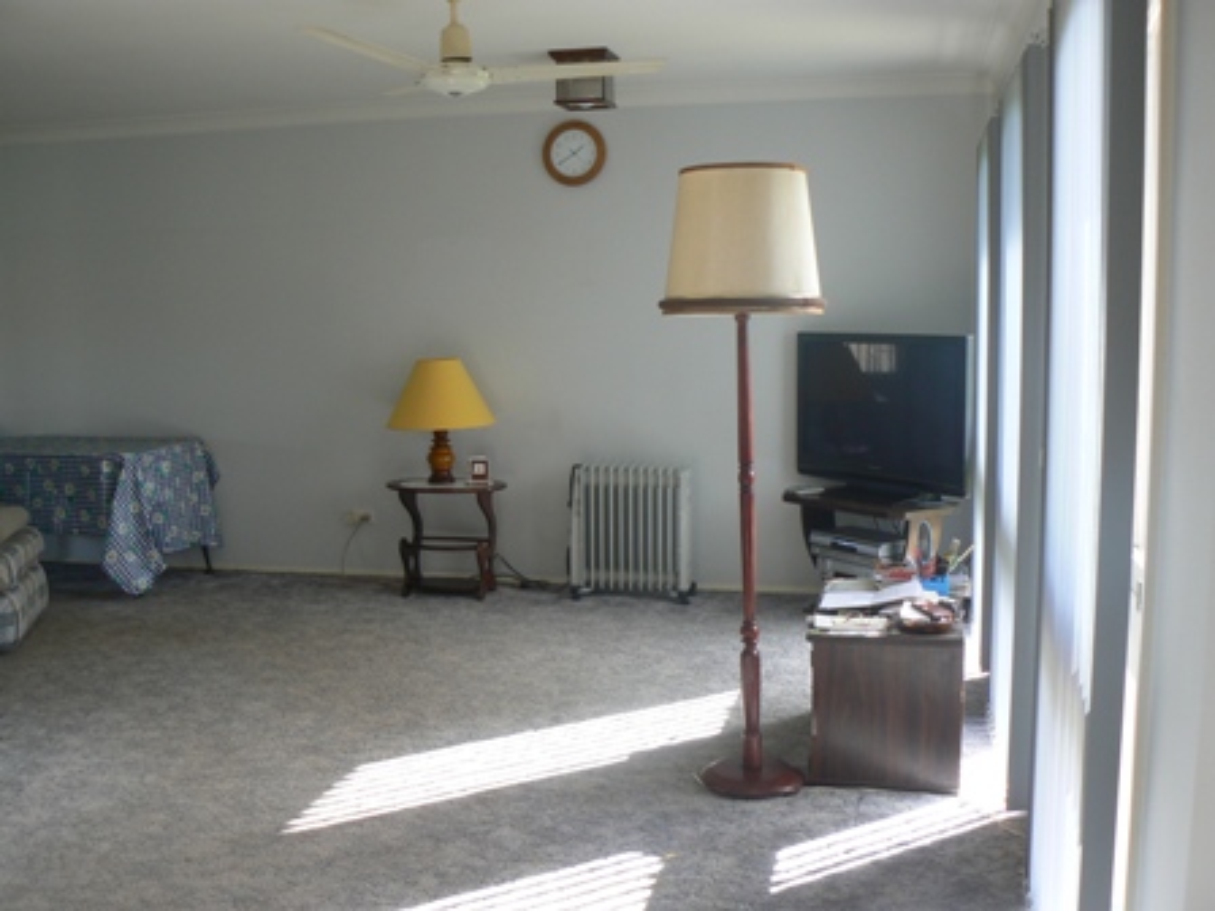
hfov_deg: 51.4
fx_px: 1264
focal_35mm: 36
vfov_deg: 39.7
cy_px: 456
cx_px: 608
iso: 80
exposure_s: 1/60
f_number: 3.2
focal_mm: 6
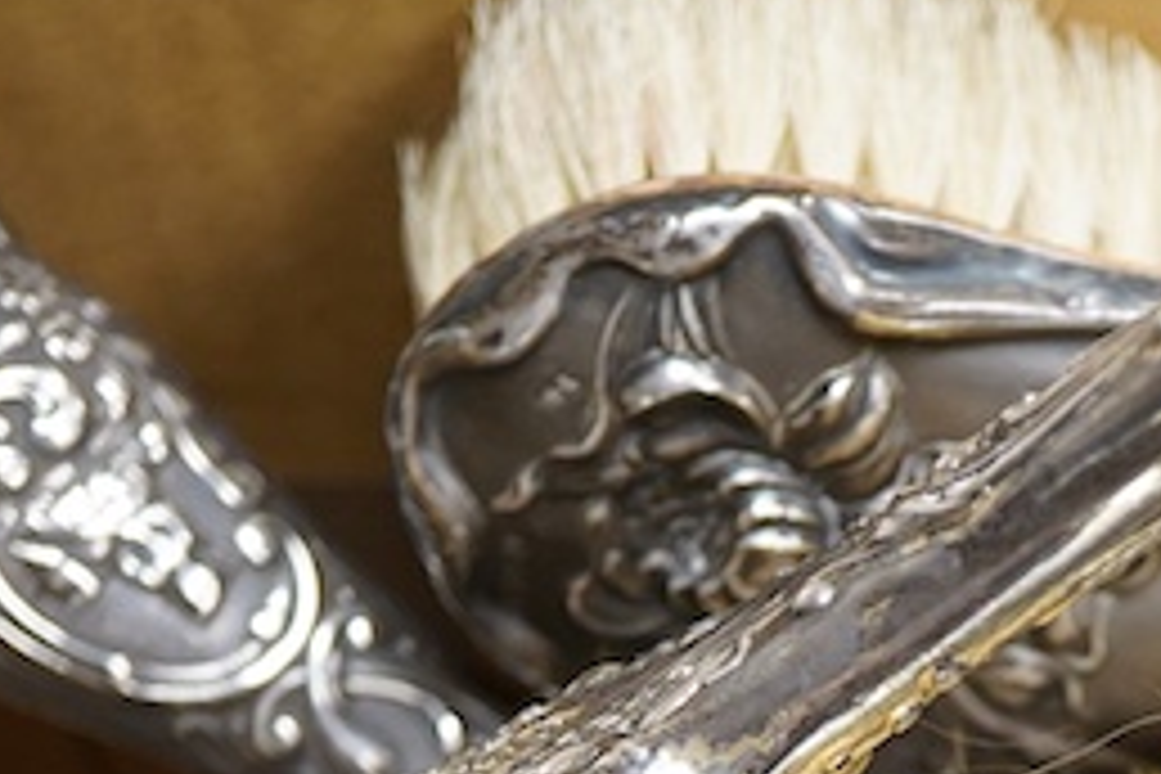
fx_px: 5063
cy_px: 1210
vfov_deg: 8.5
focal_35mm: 157
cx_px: 1026
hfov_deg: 13.0
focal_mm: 30
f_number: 5.6
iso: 1250
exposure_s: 1/125
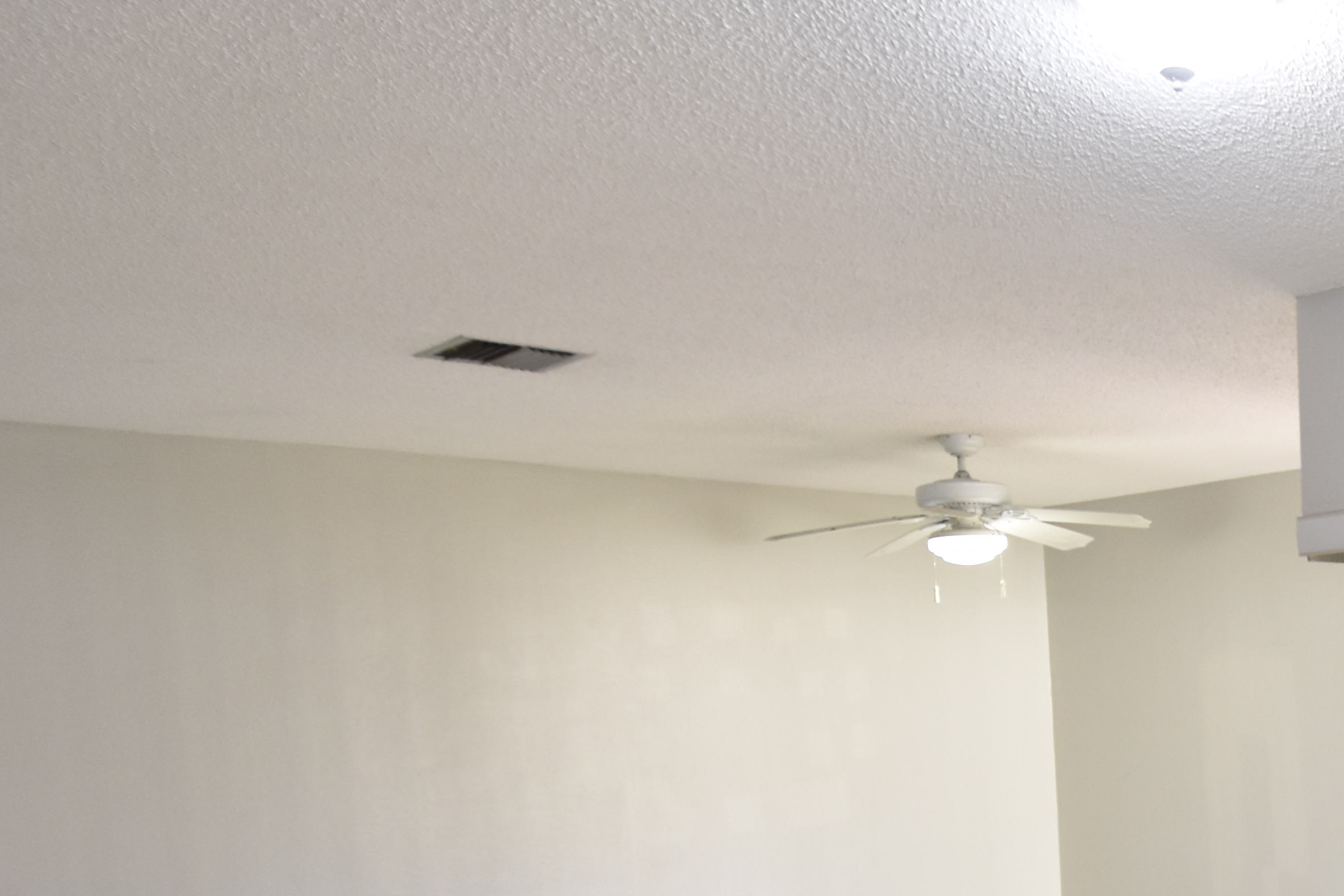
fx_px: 1419
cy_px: 793
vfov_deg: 33.4
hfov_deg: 42.0
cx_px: 1418
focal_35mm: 38
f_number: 3.5
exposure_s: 1/45
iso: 800
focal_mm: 10
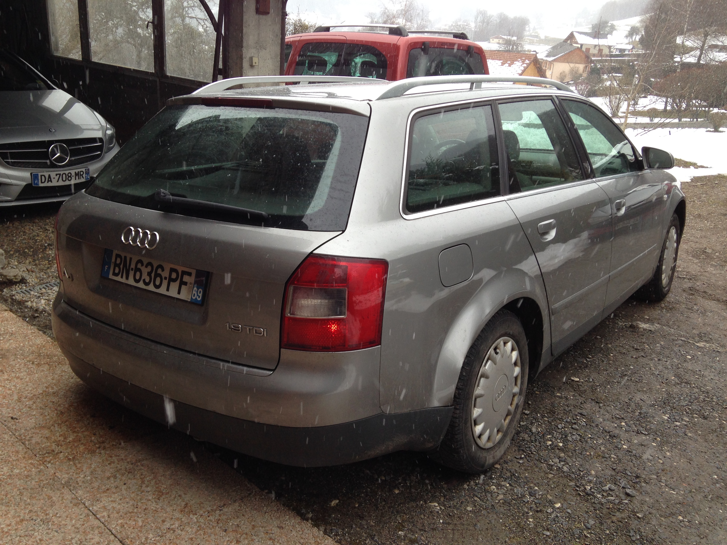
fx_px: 693
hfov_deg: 55.4
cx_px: 364
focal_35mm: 33
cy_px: 272
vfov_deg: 42.9
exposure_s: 1/120
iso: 50
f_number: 2.4
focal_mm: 4.12
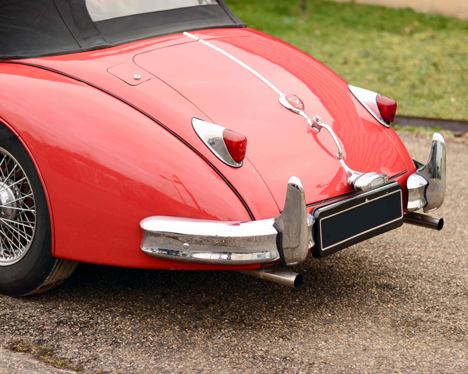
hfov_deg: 22.5
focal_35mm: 85
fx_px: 1177
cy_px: 187
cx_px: 215
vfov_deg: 18.1
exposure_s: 1/1600
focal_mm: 50
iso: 320
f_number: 2
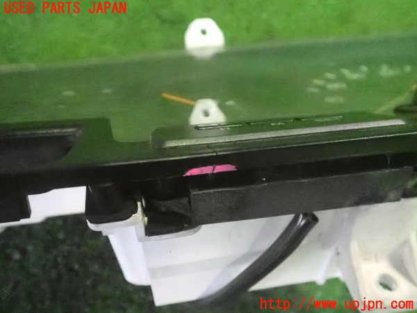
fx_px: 361
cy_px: 156
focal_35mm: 30
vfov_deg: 46.8
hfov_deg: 60.0
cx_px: 208
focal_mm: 5.4
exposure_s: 1/160
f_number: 2.3
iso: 6400
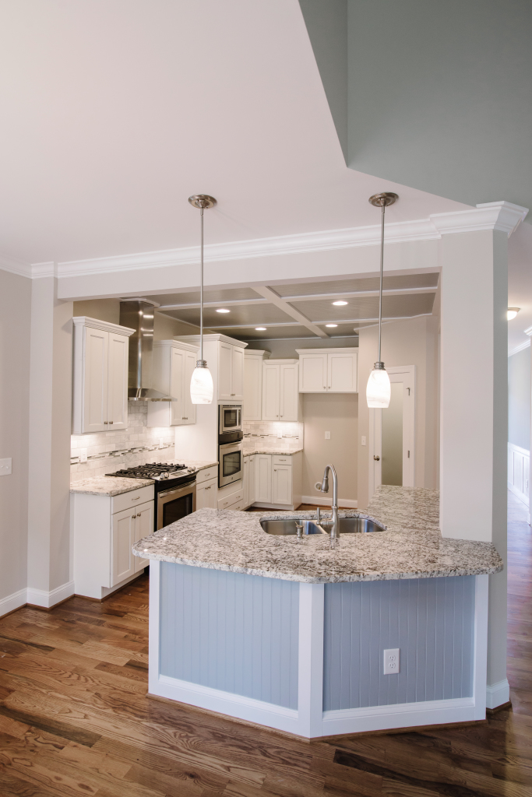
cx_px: 266
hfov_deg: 64.6
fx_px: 421
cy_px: 398
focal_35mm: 19
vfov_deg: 86.9
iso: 800
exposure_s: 1/60
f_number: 5.6
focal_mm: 19
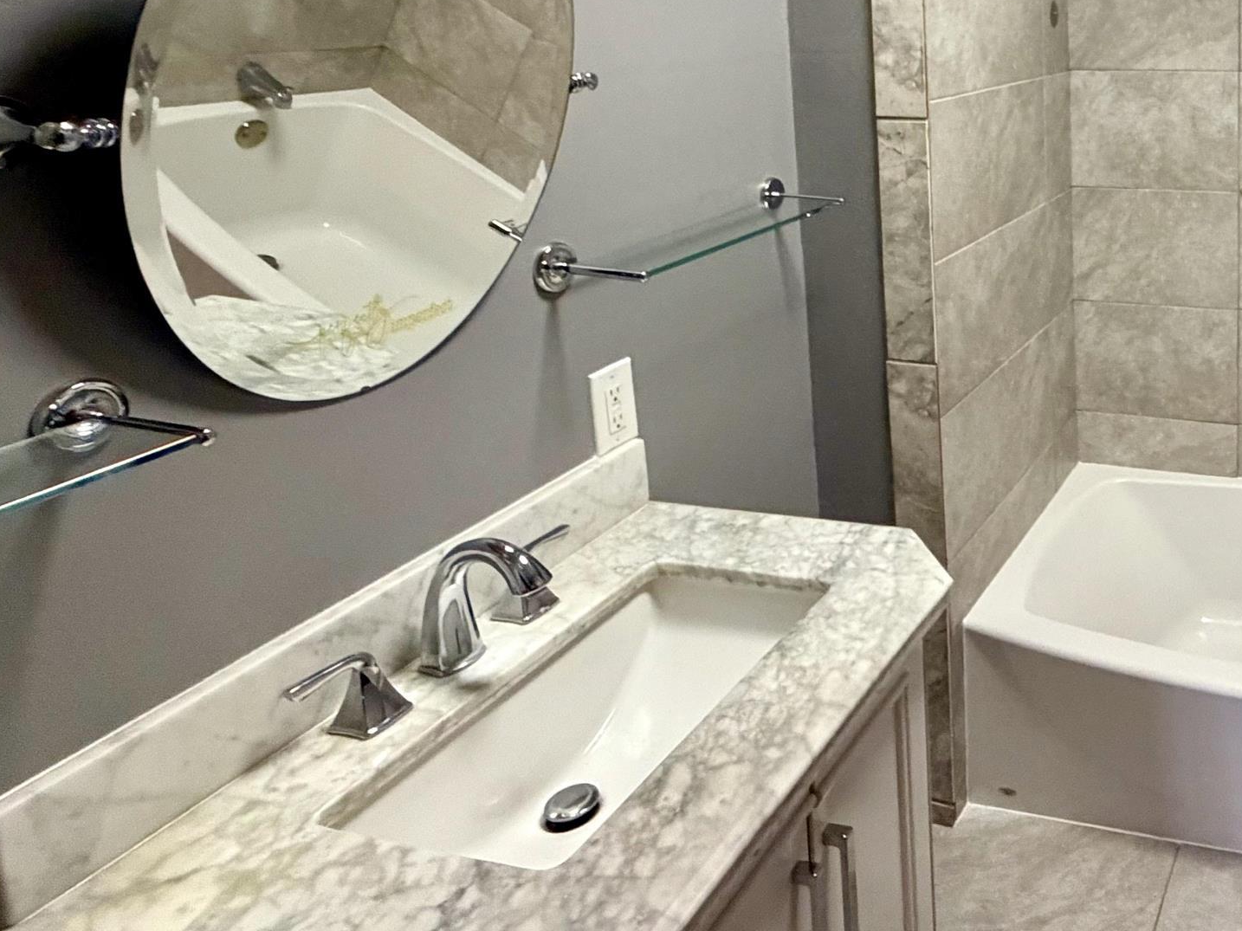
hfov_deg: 50.8
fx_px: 1076
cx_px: 1184
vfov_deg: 44.0
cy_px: 155
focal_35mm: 30
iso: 640
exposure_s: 1/60
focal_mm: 2.22
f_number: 2.2
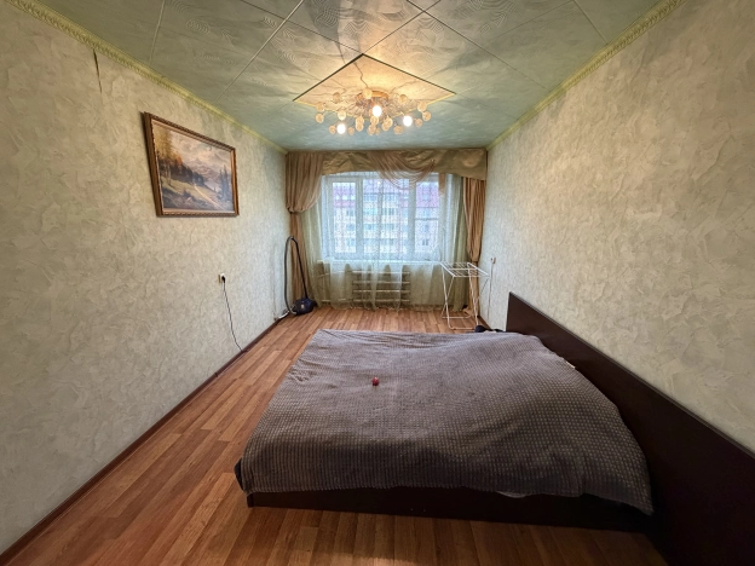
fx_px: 305
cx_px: 378
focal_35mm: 14
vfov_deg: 85.7
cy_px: 283
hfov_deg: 102.1
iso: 500
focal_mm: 2.22
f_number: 2.2
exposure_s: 1/50
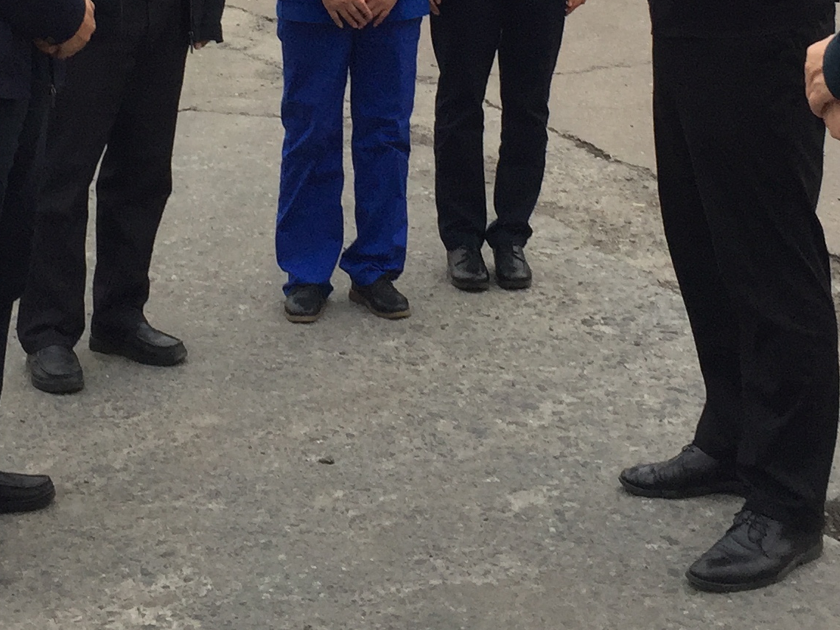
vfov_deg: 16.9
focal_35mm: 83
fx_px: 2014
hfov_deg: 23.5
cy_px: -144
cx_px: 310
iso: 50
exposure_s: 1/100
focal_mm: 4.15
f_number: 2.2
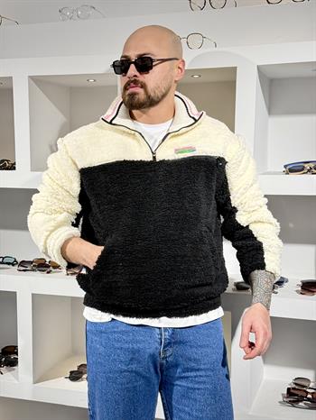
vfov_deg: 39.6
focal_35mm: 48
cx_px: 158
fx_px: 584
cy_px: 210
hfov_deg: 30.3
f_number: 1.78
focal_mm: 6.76
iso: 80
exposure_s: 1/100
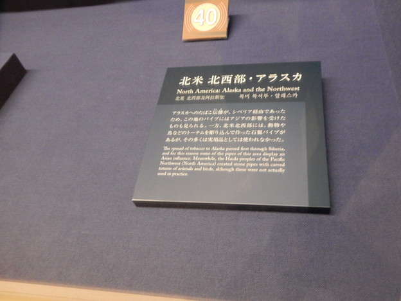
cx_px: 200
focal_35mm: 30
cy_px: 150
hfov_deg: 60.0
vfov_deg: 46.8
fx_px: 348
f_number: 4
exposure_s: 1/8
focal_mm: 5.4
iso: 800
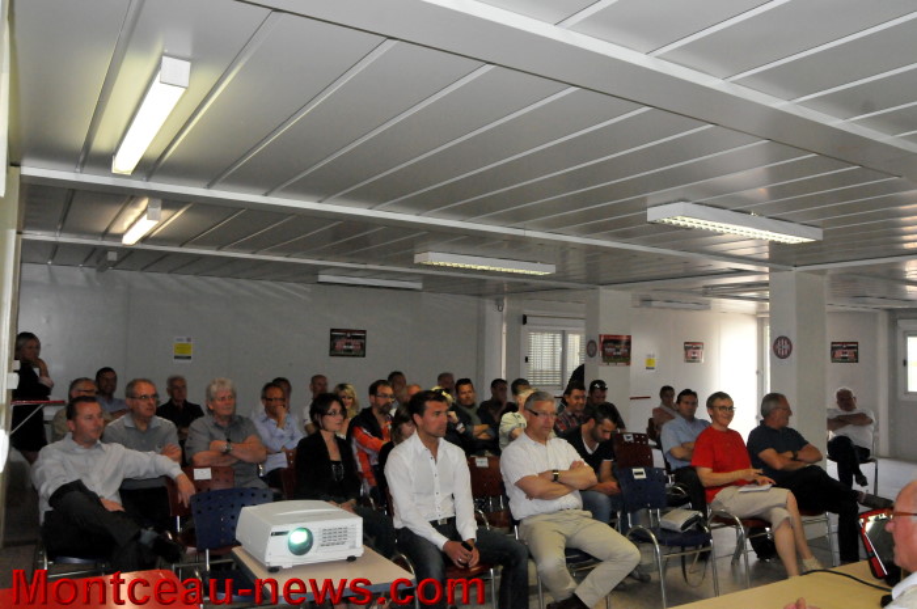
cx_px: 458
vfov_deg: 47.8
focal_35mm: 27
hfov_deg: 67.4
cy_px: 304
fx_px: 687
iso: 3200
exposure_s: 1/250
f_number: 9
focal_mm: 18
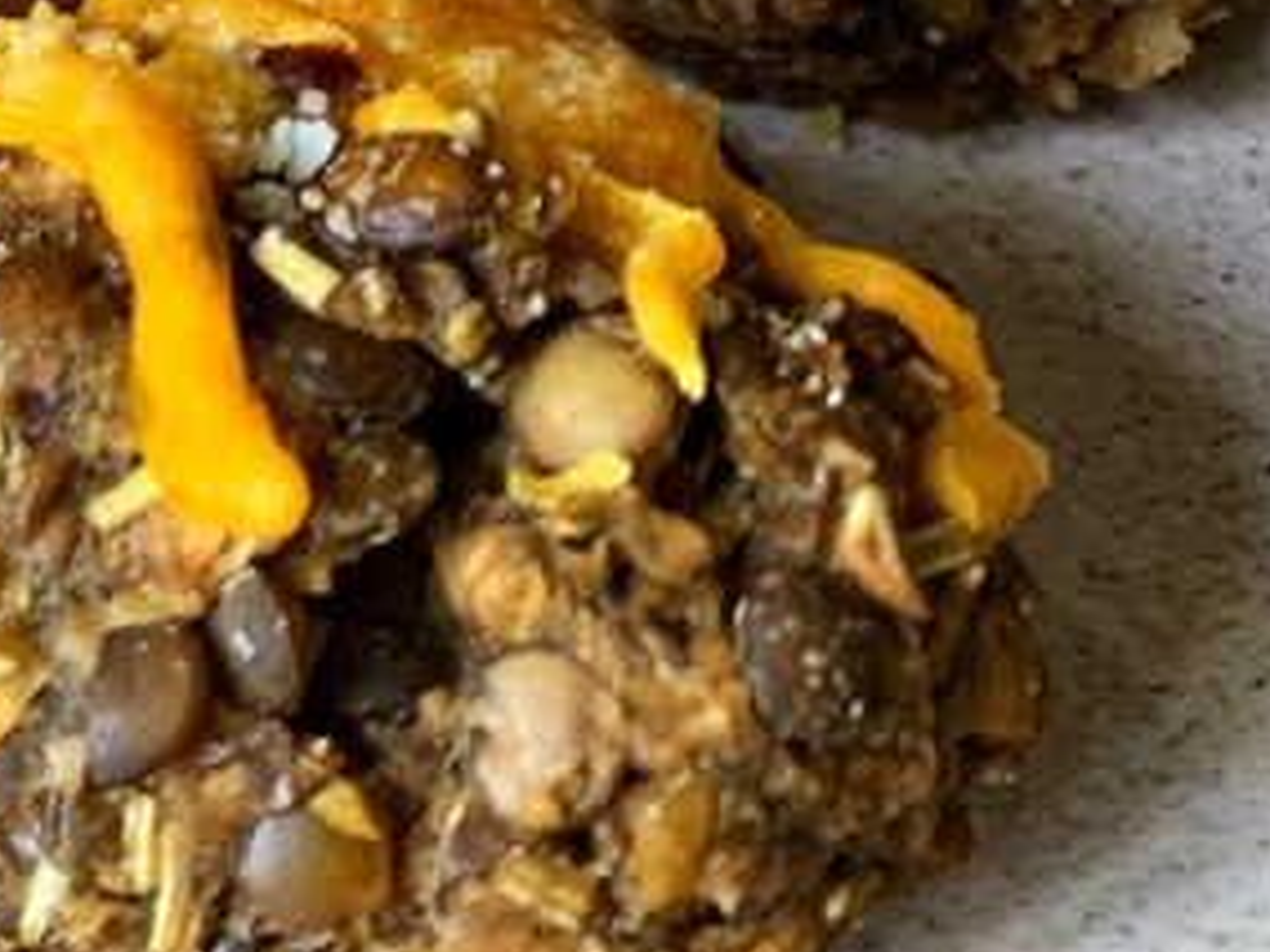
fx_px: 4036
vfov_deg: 12.8
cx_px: -890
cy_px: -438
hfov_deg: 15.7
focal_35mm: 110
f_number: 1.8
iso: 160
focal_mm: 4.25
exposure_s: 1/60
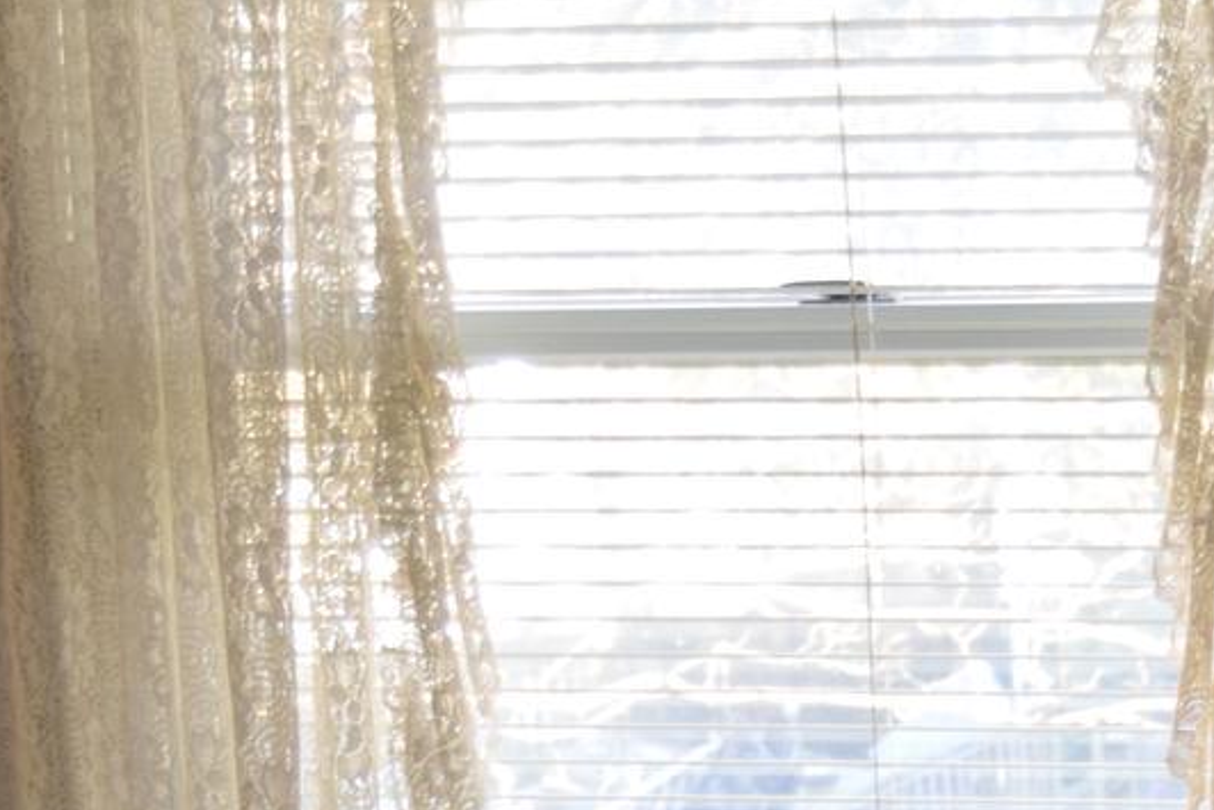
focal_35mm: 179
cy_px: 1439
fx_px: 6035
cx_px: 1177
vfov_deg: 7.5
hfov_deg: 11.4
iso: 800
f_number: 4.2
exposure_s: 1/60
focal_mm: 31
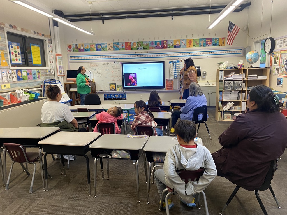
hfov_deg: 67.3
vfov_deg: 53.1
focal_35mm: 26
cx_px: 144
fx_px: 216
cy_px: 108
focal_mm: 4.25
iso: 160
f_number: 1.8
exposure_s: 1/60
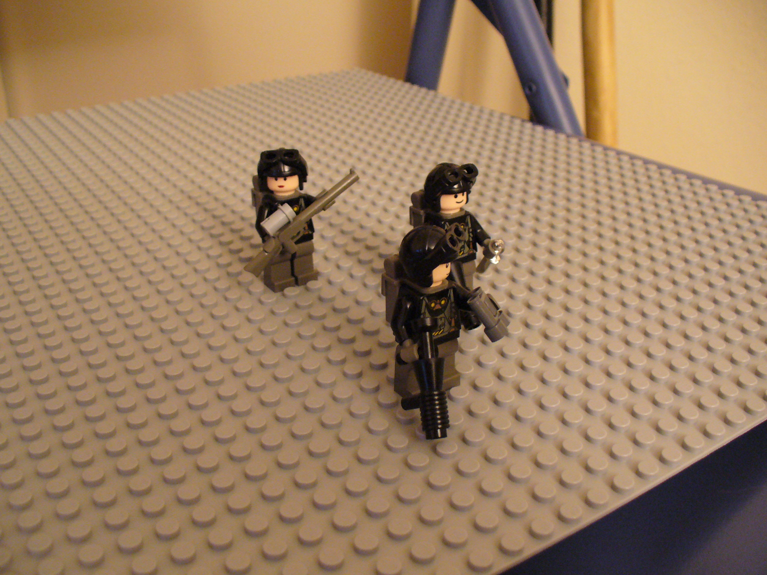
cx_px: 384
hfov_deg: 50.1
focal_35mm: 37
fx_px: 820
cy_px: 288
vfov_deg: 38.7
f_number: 2.8
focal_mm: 6.1
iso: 200
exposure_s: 1/8
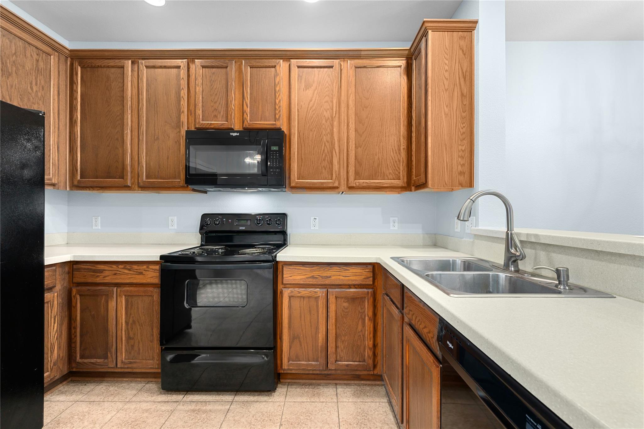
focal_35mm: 15
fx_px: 268
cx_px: 322
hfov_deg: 100.4
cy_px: 214
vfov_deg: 77.3
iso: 800
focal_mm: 15
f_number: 8
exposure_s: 1/1.67
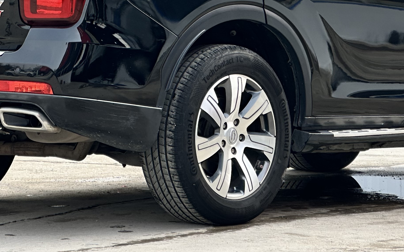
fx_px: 1971
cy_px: -79
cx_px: 205
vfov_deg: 7.3
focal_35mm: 179
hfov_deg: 11.7
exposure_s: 1/222
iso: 32
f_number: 2.8
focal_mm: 9
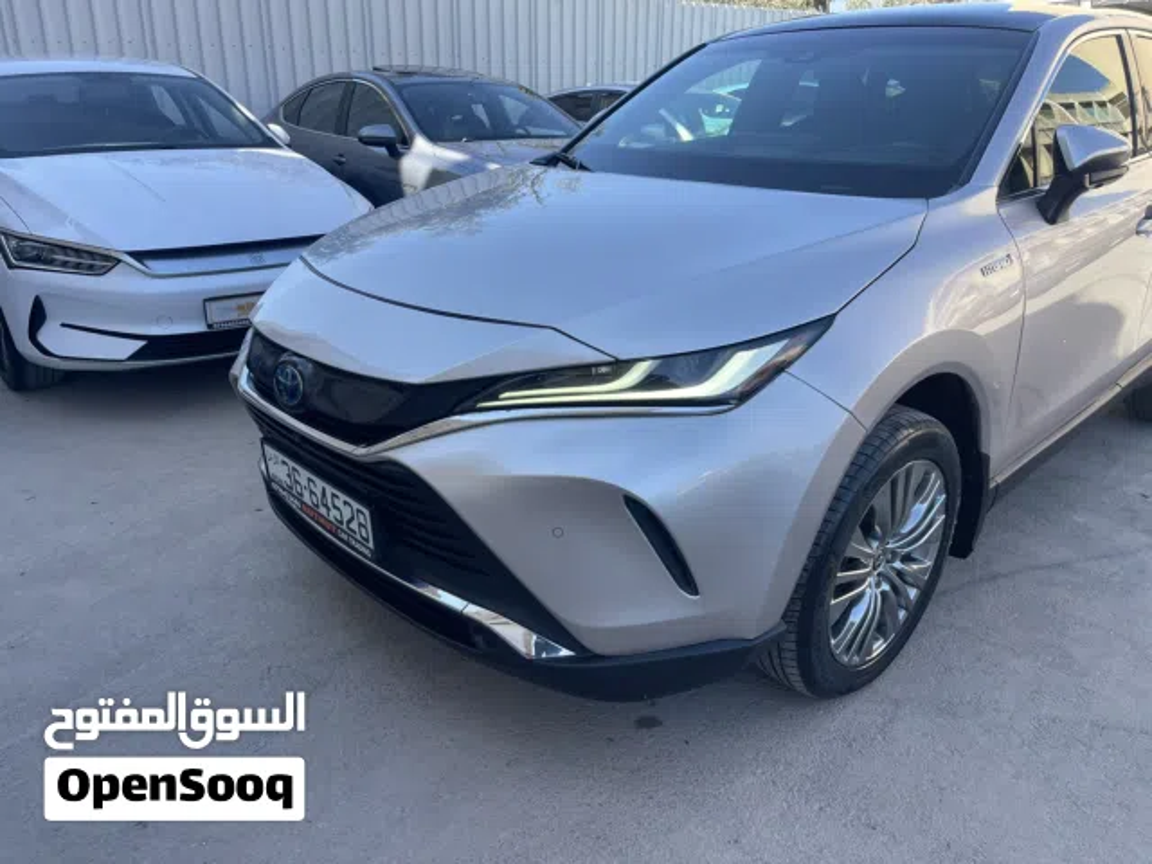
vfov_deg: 54.9
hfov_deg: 69.4
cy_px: 432
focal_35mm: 25
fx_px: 832
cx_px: 576
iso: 32
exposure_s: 1/848
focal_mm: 5.1
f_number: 1.6
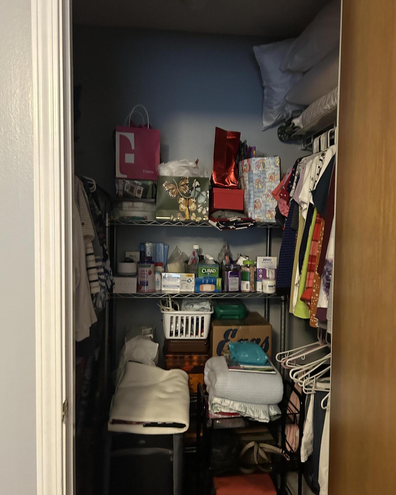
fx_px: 410
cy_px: 243
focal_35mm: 28
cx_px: 202
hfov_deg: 51.5
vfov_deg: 62.2
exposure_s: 1/30
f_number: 1.5
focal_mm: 5.7
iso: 640
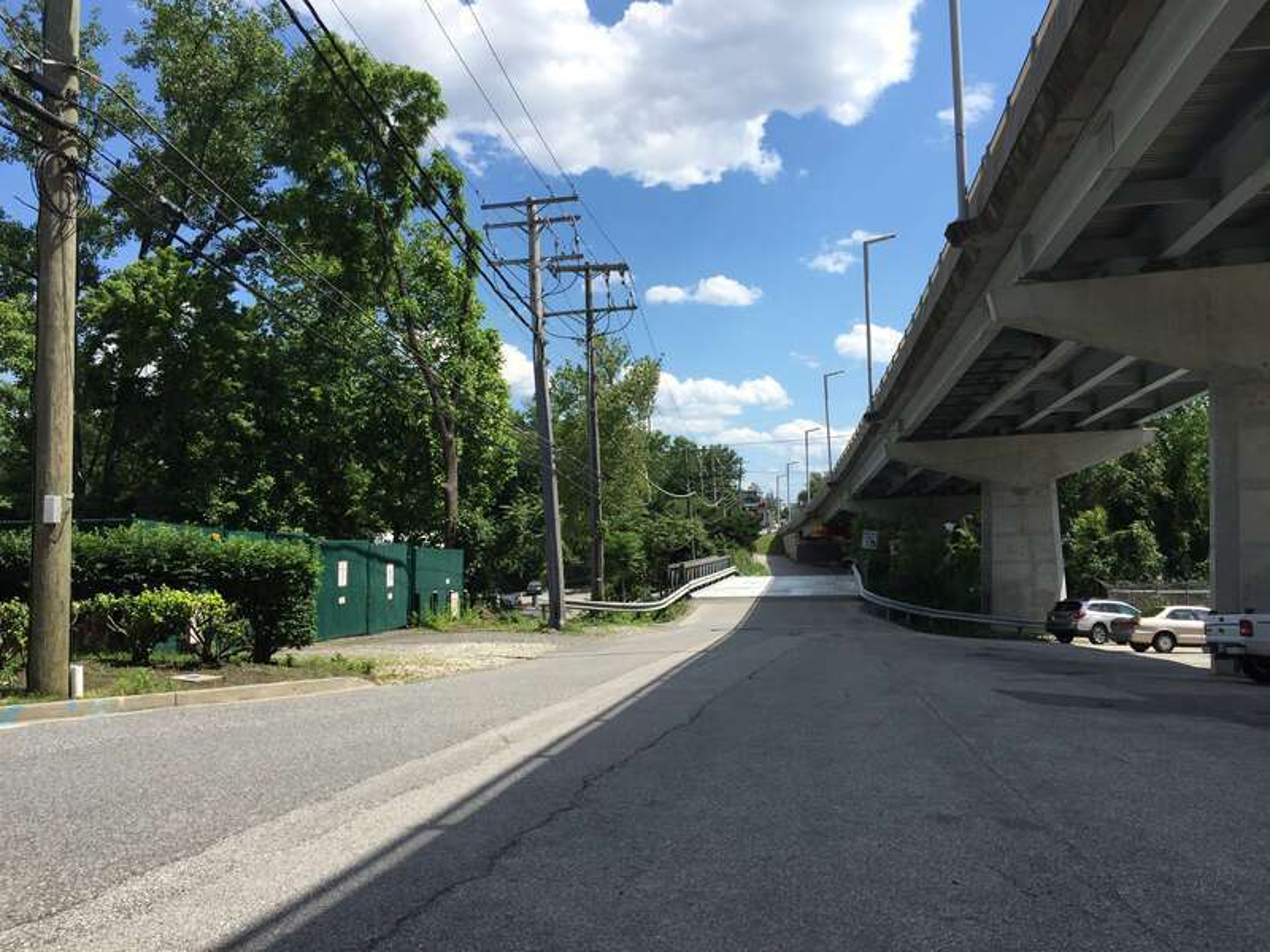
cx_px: 635
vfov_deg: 48.2
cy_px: 476
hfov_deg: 61.7
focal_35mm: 29
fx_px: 1064
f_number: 2.2
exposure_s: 1/1721
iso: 32
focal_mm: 4.15
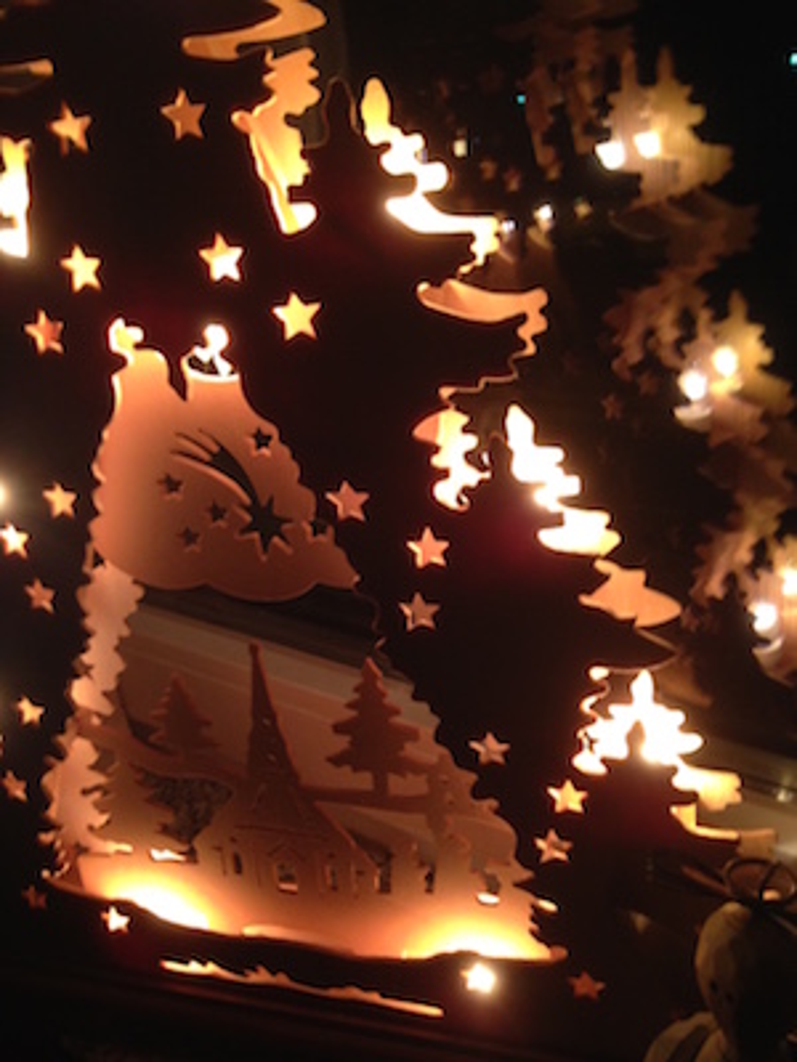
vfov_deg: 55.4
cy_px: 531
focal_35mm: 33
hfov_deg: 42.9
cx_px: 398
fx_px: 1013
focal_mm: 4.12
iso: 160
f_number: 2.4
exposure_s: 1/20
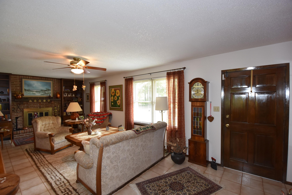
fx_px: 122
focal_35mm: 15
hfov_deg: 100.4
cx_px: 146
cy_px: 98
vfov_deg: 77.4
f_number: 4
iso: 640
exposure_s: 1/60
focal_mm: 10
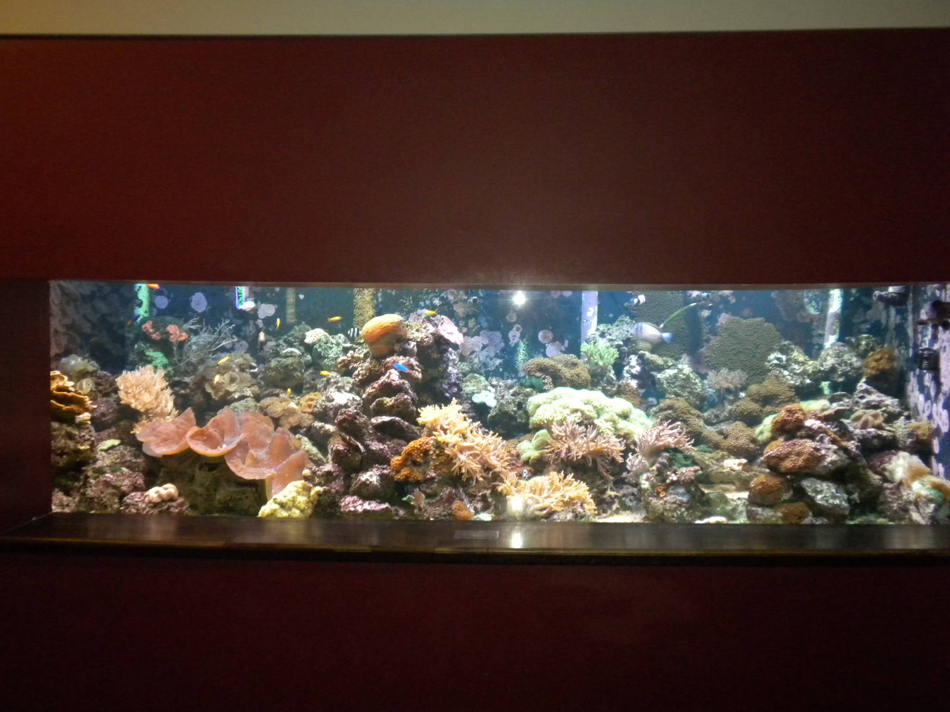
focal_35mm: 37
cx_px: 475
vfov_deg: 38.7
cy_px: 356
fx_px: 1015
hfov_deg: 50.1
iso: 400
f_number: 3.5
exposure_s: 1/20.4
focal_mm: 6.6
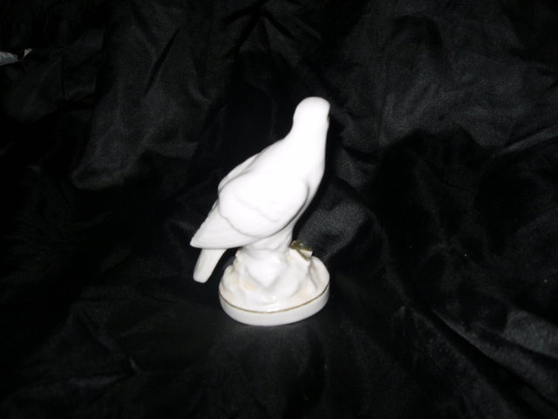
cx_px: 279
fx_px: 564
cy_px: 210
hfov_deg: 52.6
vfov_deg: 40.7
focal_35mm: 35
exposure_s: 1/45
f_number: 3.5
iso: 80
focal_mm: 6.3
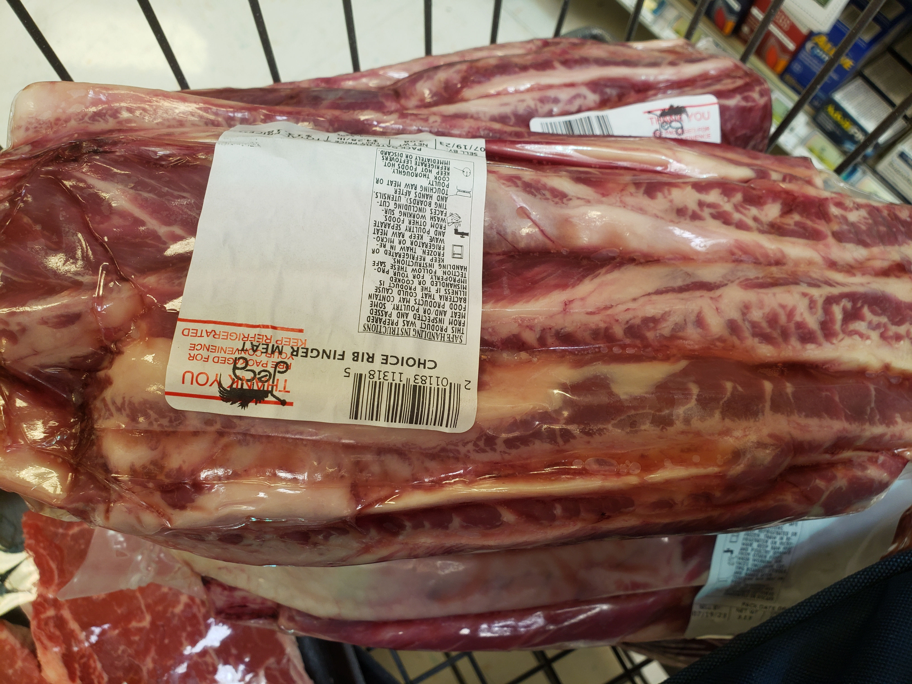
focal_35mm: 26
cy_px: 342
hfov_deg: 67.3
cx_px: 456
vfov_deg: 53.1
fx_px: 685
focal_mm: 4.3
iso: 100
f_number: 2.4
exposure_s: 1/60
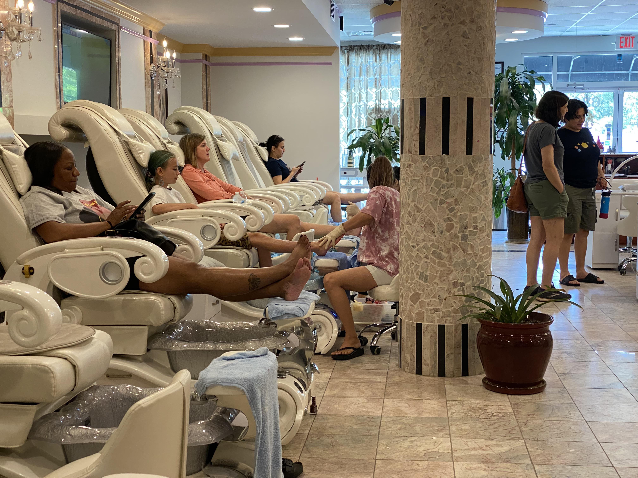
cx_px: 319
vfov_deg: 28.0
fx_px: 958
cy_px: 239
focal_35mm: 52
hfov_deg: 36.8
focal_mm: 6
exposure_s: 1/60
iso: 200
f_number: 2
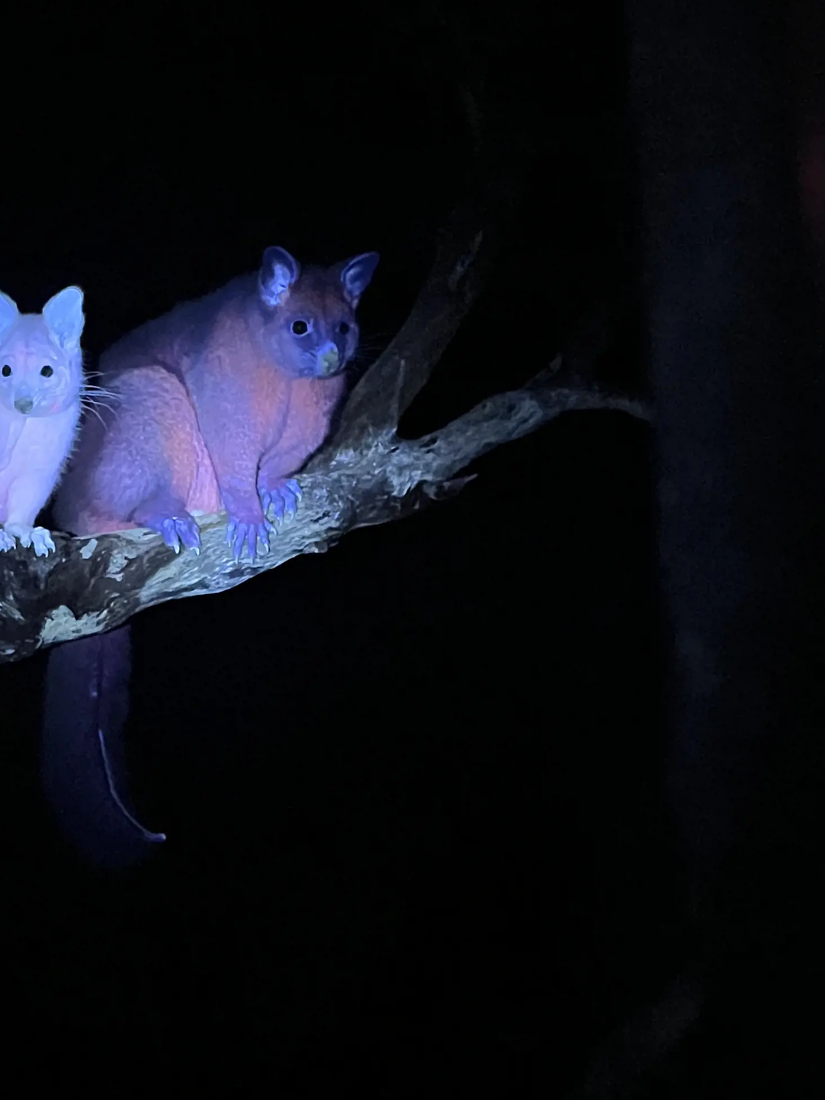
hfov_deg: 26.2
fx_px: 1716
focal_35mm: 54
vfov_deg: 35.5
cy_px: 562
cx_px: 93
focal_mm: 5.7
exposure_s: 1/15
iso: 8000
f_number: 1.5
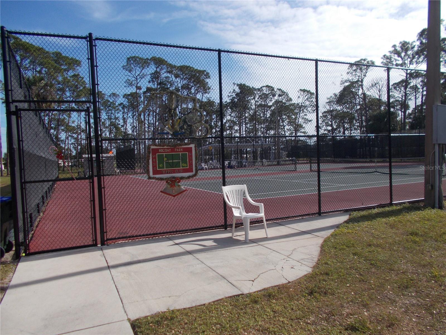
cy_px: 168
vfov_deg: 53.1
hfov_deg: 67.3
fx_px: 335
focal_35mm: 26
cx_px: 223
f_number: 8
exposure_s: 1/250
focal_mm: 4.6
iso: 80
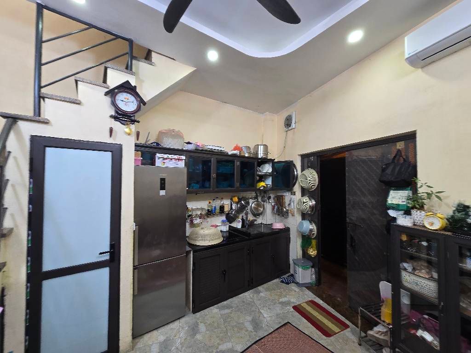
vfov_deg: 89.9
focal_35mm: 13
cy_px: 176
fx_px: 177
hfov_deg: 106.2
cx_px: 236
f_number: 2.2
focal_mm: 2.2
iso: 125
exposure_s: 1/50.3
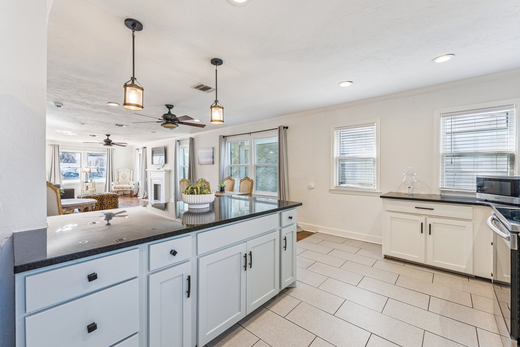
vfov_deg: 76.6
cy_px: 174
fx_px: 220
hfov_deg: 99.7
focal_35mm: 15
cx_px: 260
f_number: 10
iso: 200
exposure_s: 1/25
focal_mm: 15.2
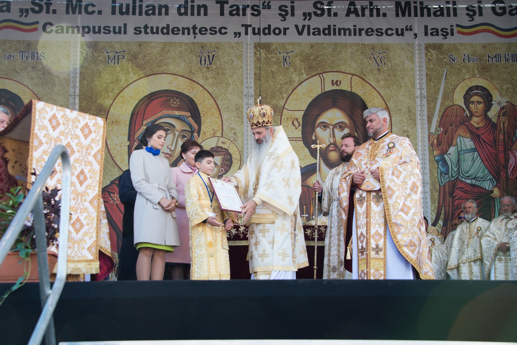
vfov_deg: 28.1
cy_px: 172
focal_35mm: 48
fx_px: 690
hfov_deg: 41.1
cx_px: 258
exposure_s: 1/160
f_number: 6.3
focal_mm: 48
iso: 400
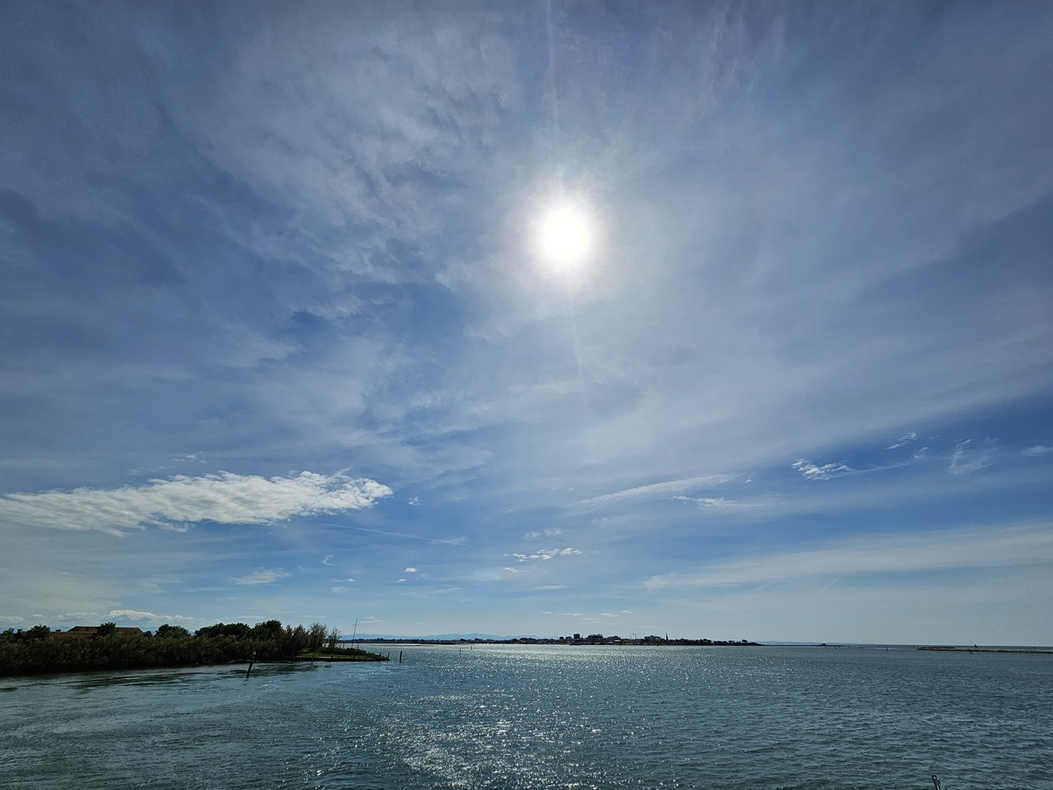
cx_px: 526
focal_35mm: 13
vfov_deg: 89.9
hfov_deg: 106.2
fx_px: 395
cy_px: 395
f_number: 2.2
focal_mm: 2.2
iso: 50
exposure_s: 1/9332
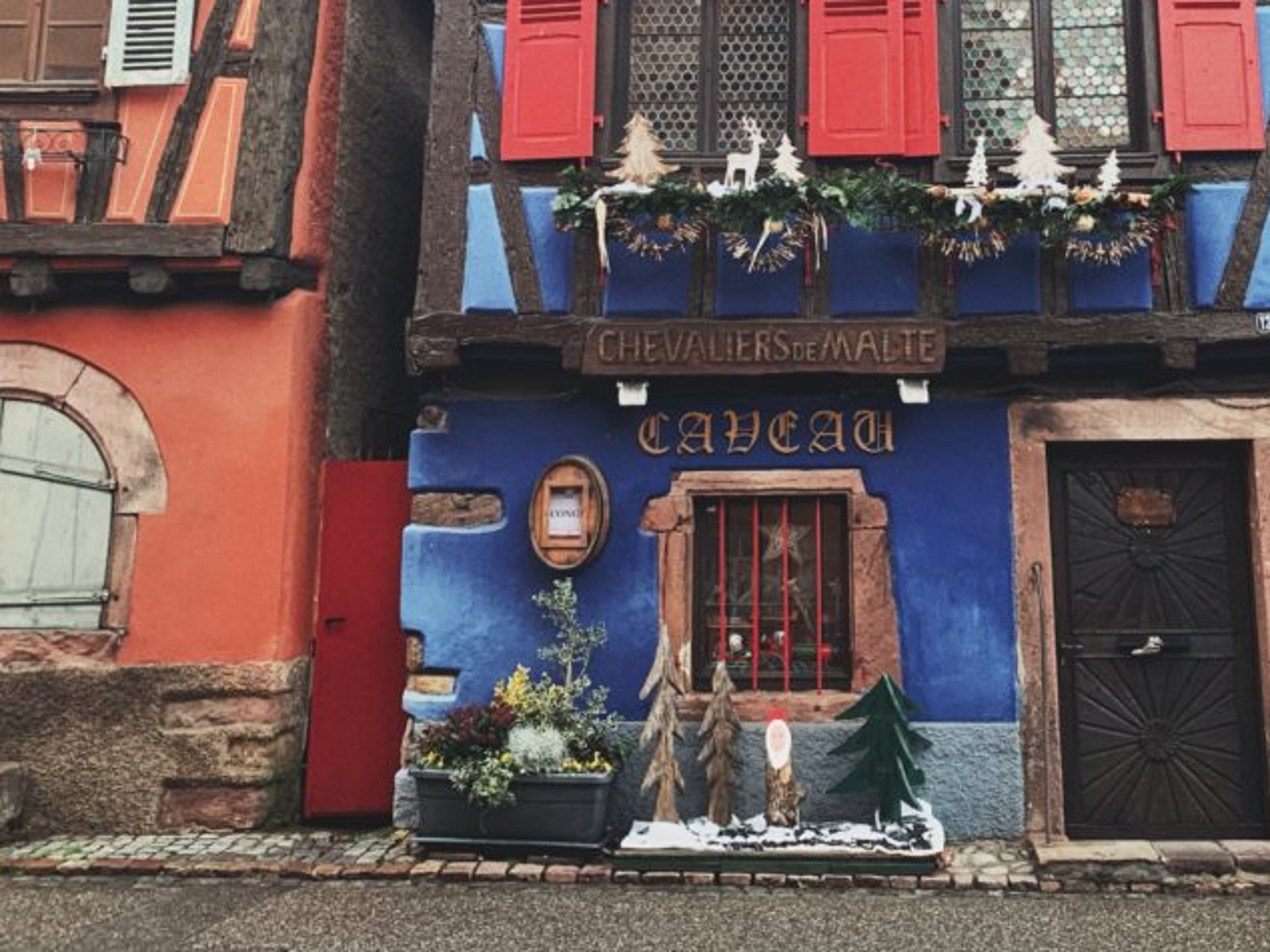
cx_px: 813
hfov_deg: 44.3
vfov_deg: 33.3
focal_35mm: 42
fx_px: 1540
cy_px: 184
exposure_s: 1/79
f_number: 1.8
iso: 100
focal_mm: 4.25
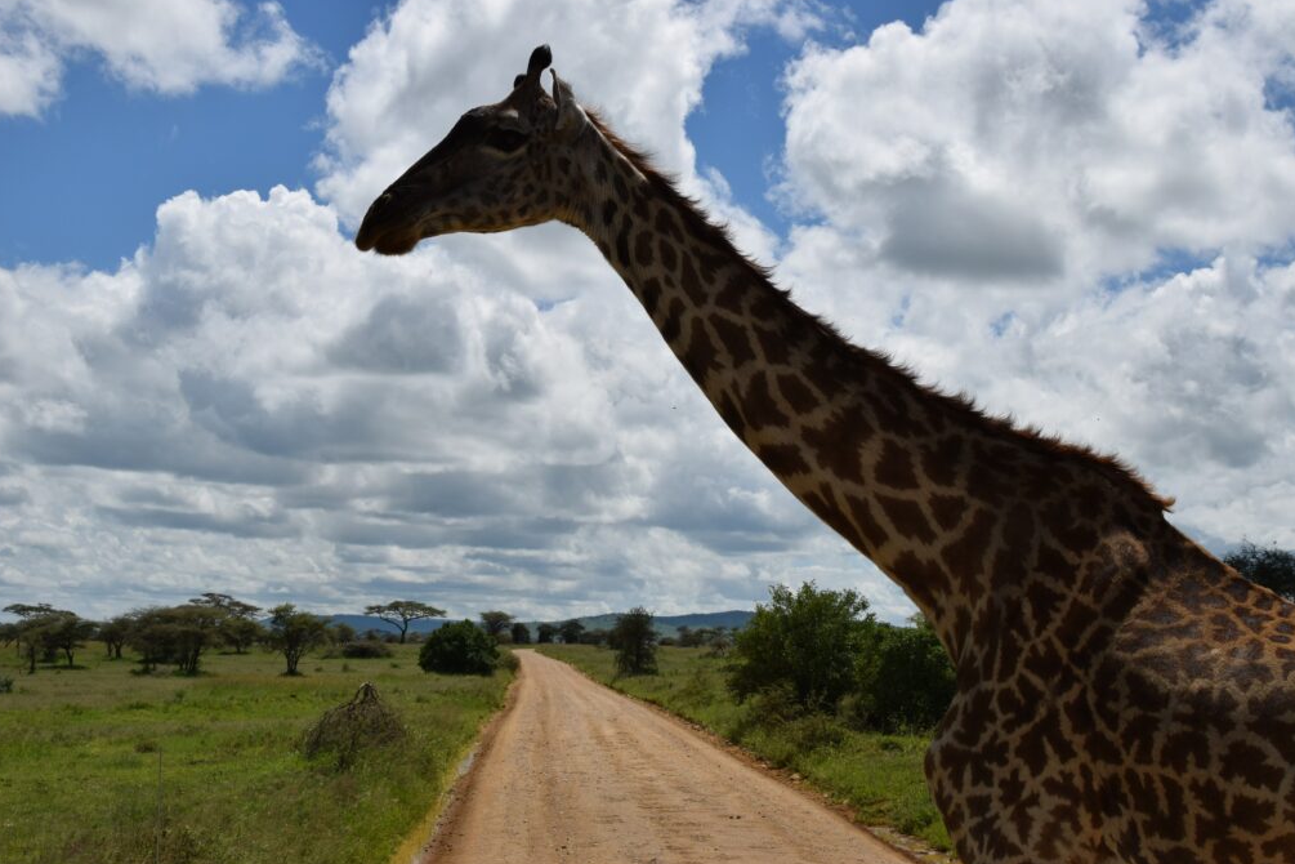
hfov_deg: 37.2
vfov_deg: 25.3
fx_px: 1925
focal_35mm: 54
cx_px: 648
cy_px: 429
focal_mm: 35
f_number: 11
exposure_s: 1/500
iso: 200
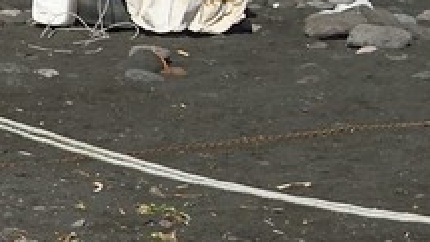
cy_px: -175
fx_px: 2291
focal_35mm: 201
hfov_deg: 8.3
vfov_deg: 5.9
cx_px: -1019
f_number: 16
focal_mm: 26
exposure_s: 1/250
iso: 200
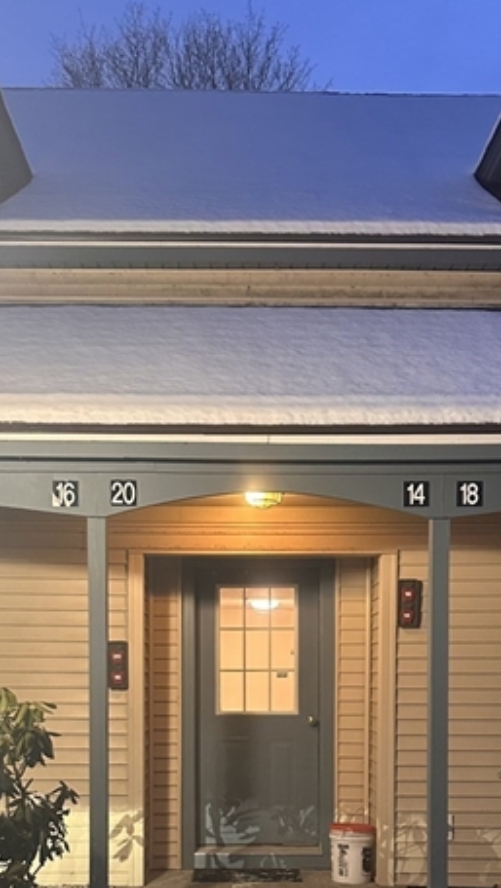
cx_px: 230
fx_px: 1038
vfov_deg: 44.3
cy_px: 699
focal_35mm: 44
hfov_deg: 27.1
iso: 640
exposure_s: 1/40
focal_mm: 6.86
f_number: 1.78
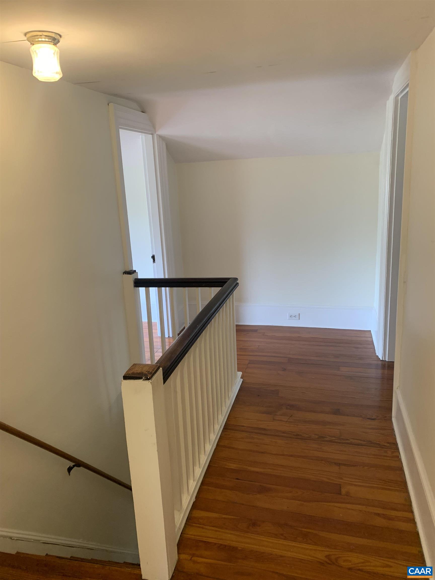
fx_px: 436
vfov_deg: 67.3
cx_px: 218
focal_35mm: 26
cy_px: 290
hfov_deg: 53.1
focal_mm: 4.25
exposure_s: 1/60
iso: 125
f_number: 1.8
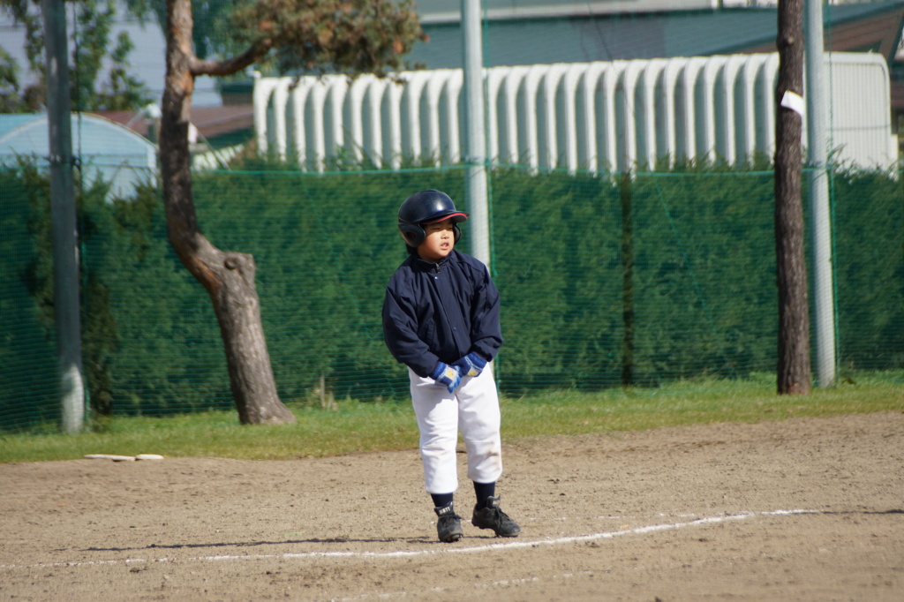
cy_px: 301
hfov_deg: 5.5
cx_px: 452
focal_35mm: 375
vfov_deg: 3.7
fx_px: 9413
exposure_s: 1/1250
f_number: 6.3
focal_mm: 250
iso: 250
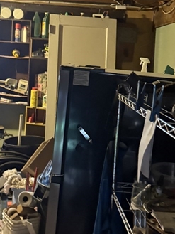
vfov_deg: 34.2
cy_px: 91
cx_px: 74
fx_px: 377
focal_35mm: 56
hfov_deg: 26.1
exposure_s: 1/40
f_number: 1.78
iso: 1000
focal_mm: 6.76
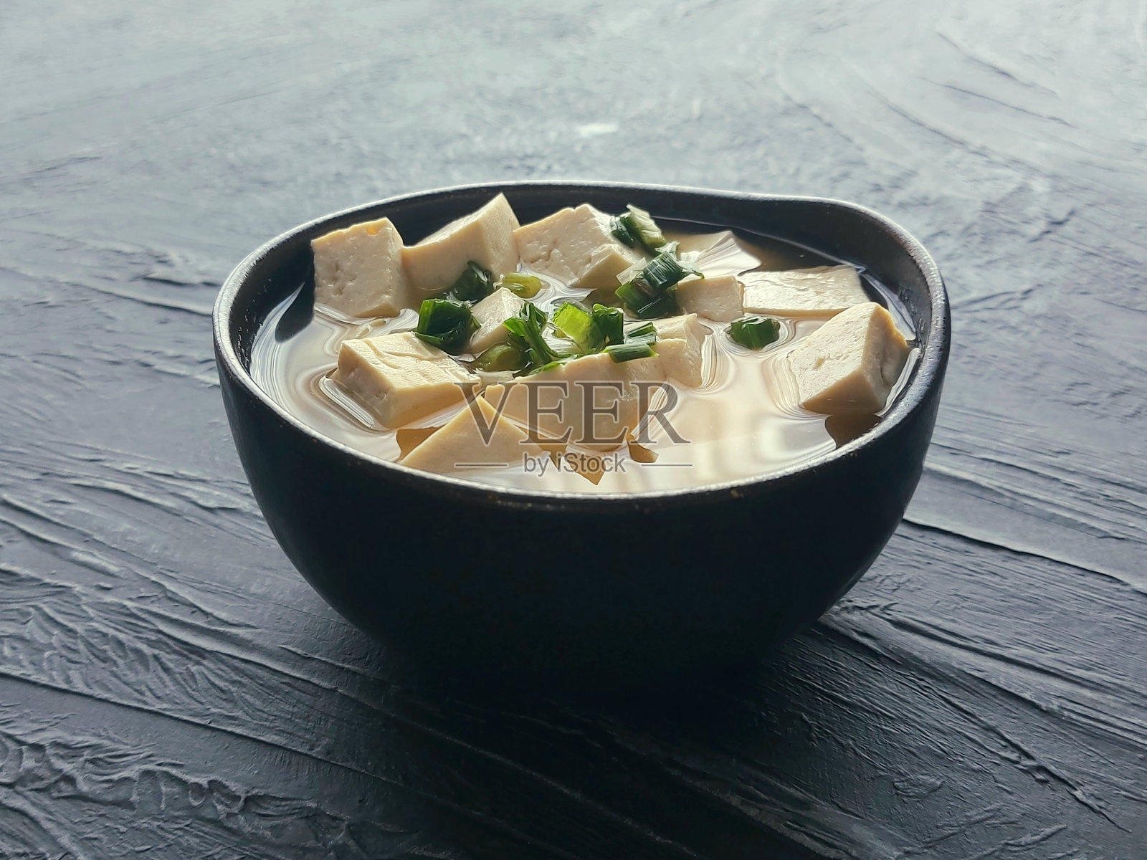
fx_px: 795
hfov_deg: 71.6
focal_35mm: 24
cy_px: 430
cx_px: 574
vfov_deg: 56.8
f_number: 1.8
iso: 50
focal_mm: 5.23
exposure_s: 1/20
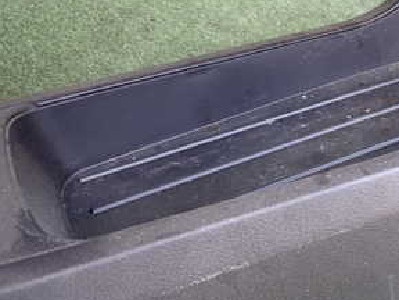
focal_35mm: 52
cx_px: 348
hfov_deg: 35.0
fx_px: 599
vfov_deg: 27.8
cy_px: 88
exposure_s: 1/50
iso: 200
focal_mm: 4.5
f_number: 2
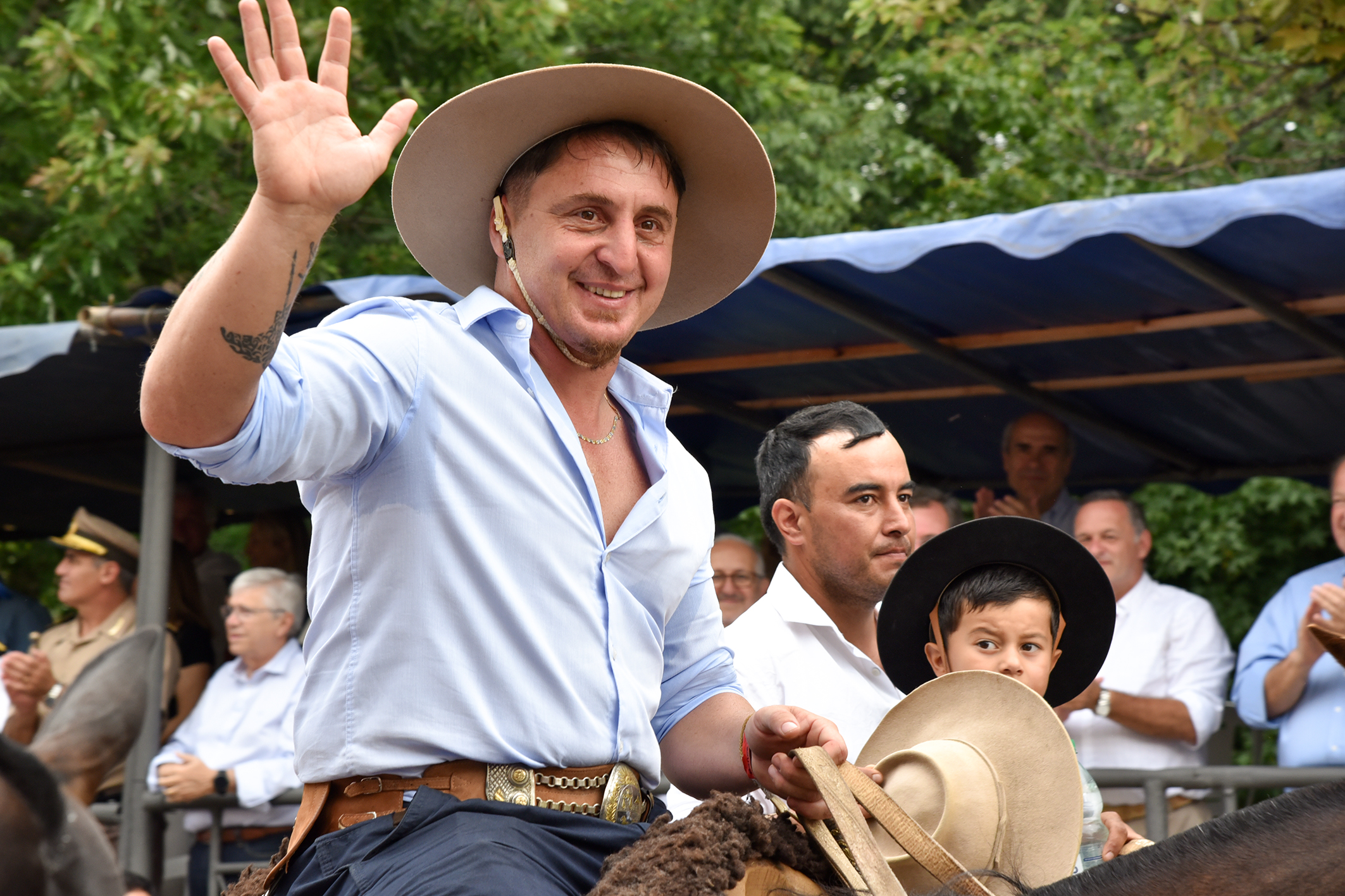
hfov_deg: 22.1
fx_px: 3437
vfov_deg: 14.9
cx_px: 672
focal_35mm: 92
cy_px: 448
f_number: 9
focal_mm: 92
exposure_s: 1/400
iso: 900
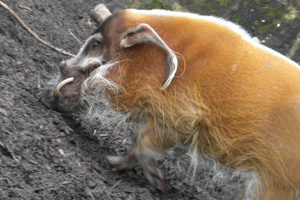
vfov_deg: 6.2
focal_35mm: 221
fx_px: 1842
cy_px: 121
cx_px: 200
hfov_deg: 9.3
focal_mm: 26.8
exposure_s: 1/65.7
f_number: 5
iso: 210
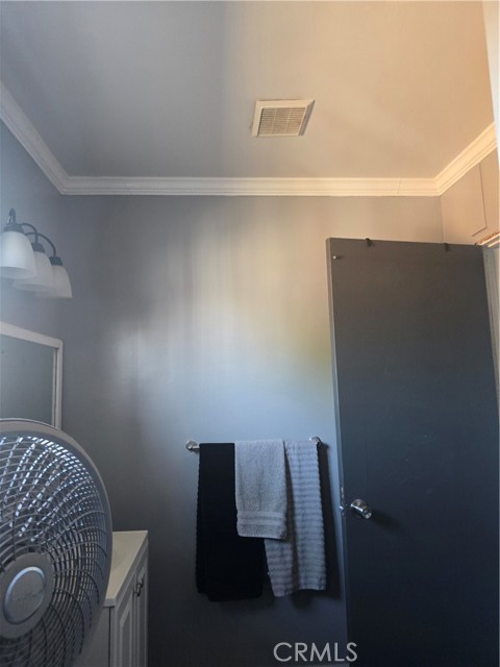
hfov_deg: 58.9
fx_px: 443
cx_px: 250
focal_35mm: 23
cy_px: 334
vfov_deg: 73.9
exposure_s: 1/60
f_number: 1.7
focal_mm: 6.3
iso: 500
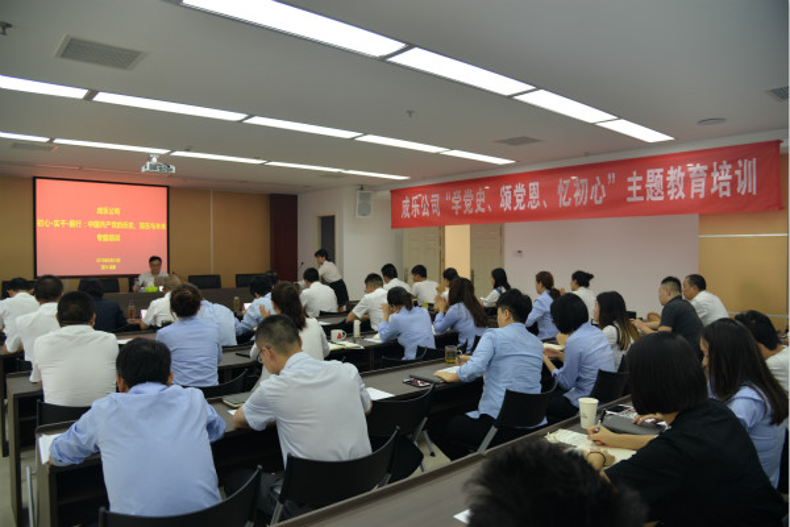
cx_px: 395
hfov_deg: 73.7
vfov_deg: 53.1
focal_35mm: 24
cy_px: 264
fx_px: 527
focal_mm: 24
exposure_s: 1/80
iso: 400
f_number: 4.5
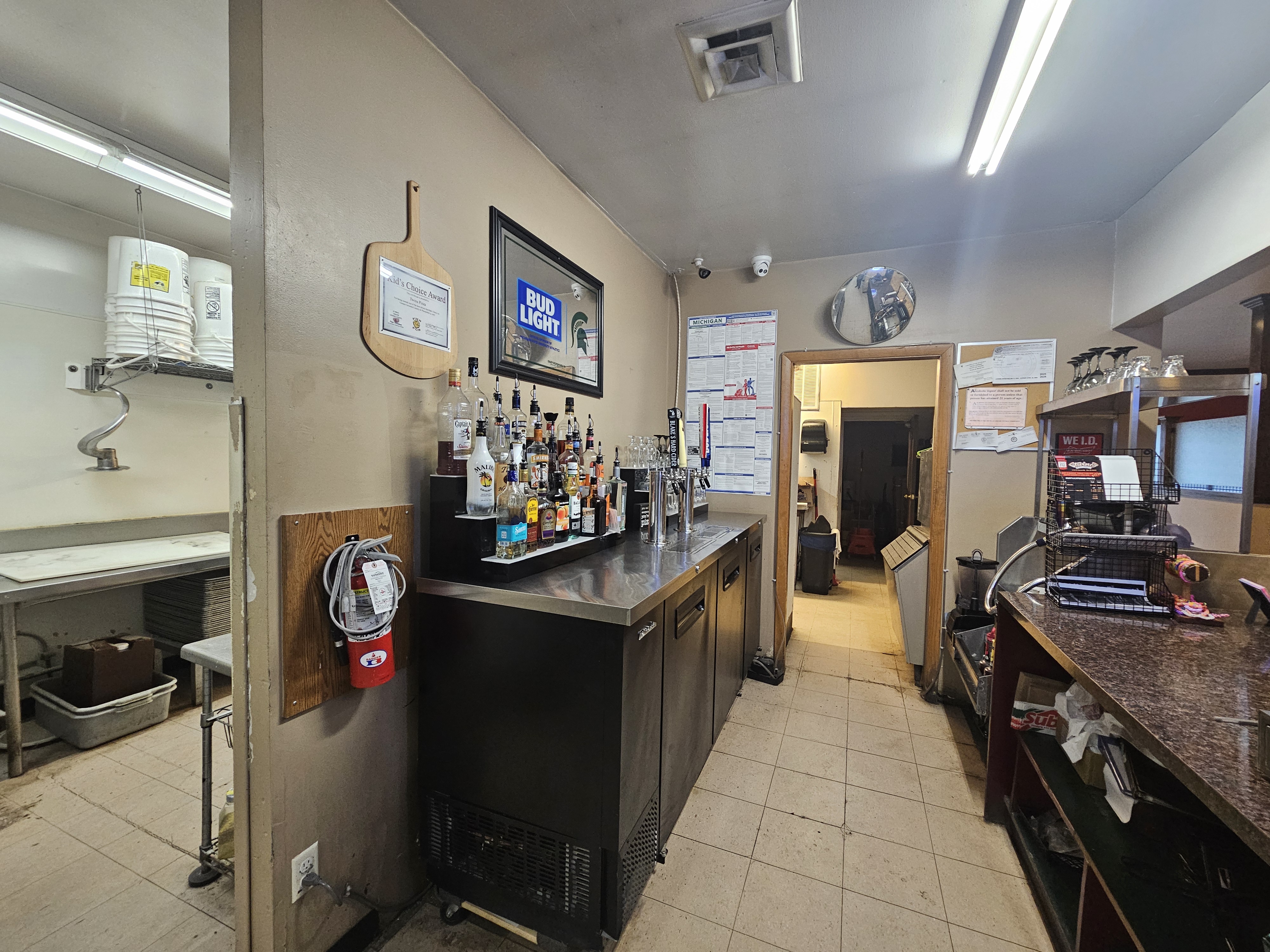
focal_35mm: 13
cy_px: 476
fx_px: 477
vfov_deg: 89.9
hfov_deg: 106.2
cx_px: 635
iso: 320
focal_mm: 2.2
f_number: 2.2
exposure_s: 1/42.4
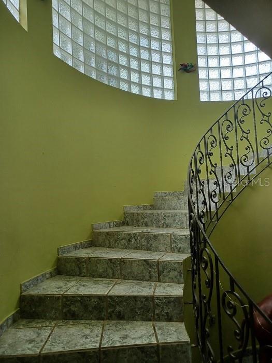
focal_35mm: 25
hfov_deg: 54.9
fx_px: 262
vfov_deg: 69.4
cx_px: 136
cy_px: 182
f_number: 1.8
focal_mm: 4.6
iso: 125
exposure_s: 1/50
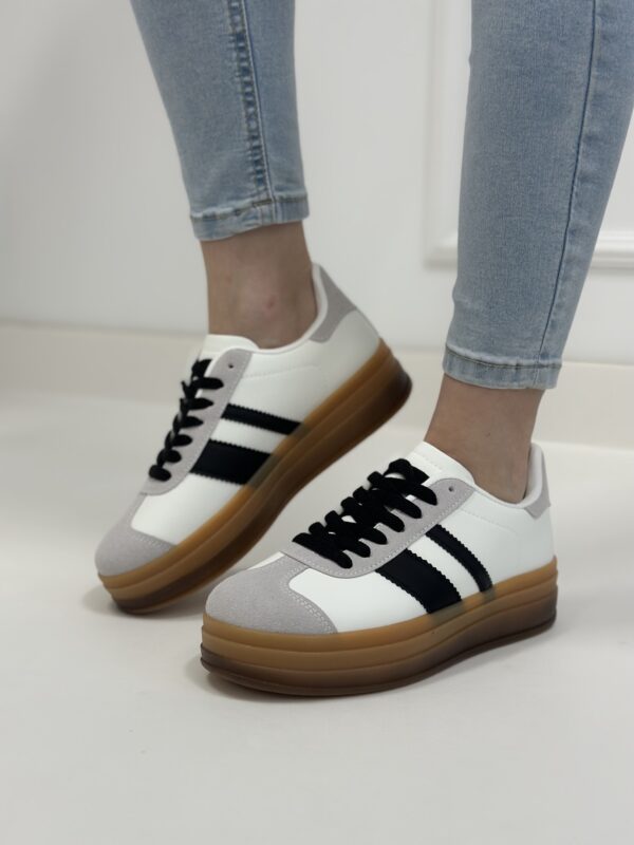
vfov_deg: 39.7
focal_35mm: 48
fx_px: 1172
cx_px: 317
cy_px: 422
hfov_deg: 30.3
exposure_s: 1/100
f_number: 1.78
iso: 125
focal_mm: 6.86
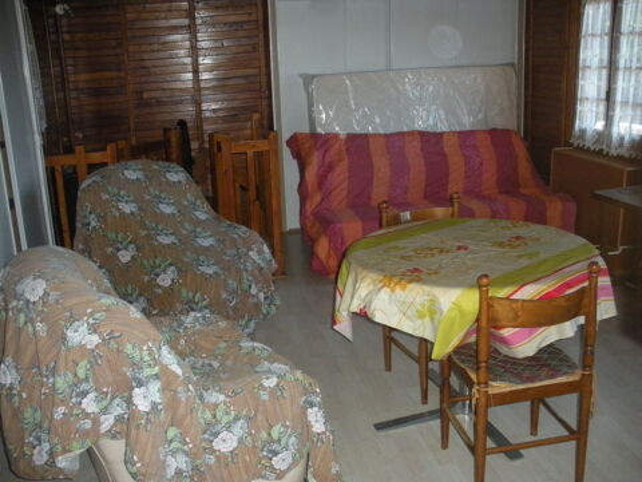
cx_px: 321
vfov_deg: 40.7
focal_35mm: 35
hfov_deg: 52.6
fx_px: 649
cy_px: 241
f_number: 3.5
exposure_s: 1/60
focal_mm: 6.3
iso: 406
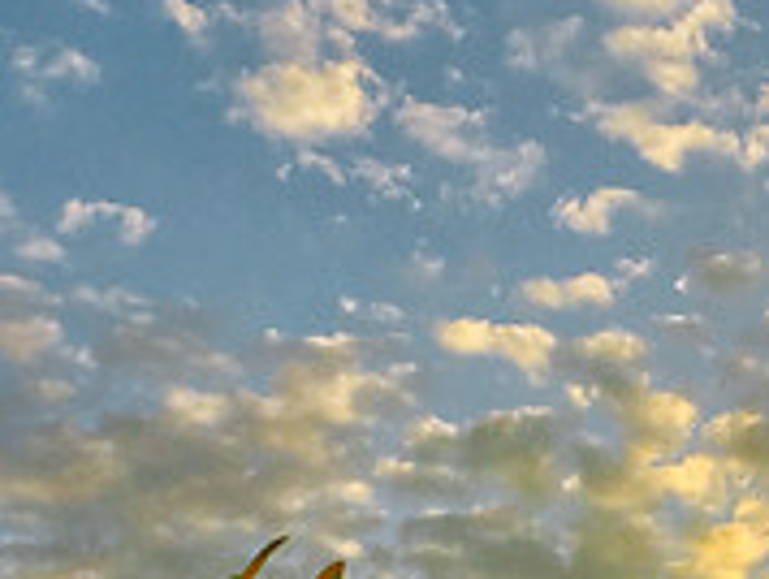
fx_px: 2313
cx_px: 795
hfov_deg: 18.3
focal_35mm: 104
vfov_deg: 13.5
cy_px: 856
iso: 32
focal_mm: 4.15
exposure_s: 1/2198
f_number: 2.2
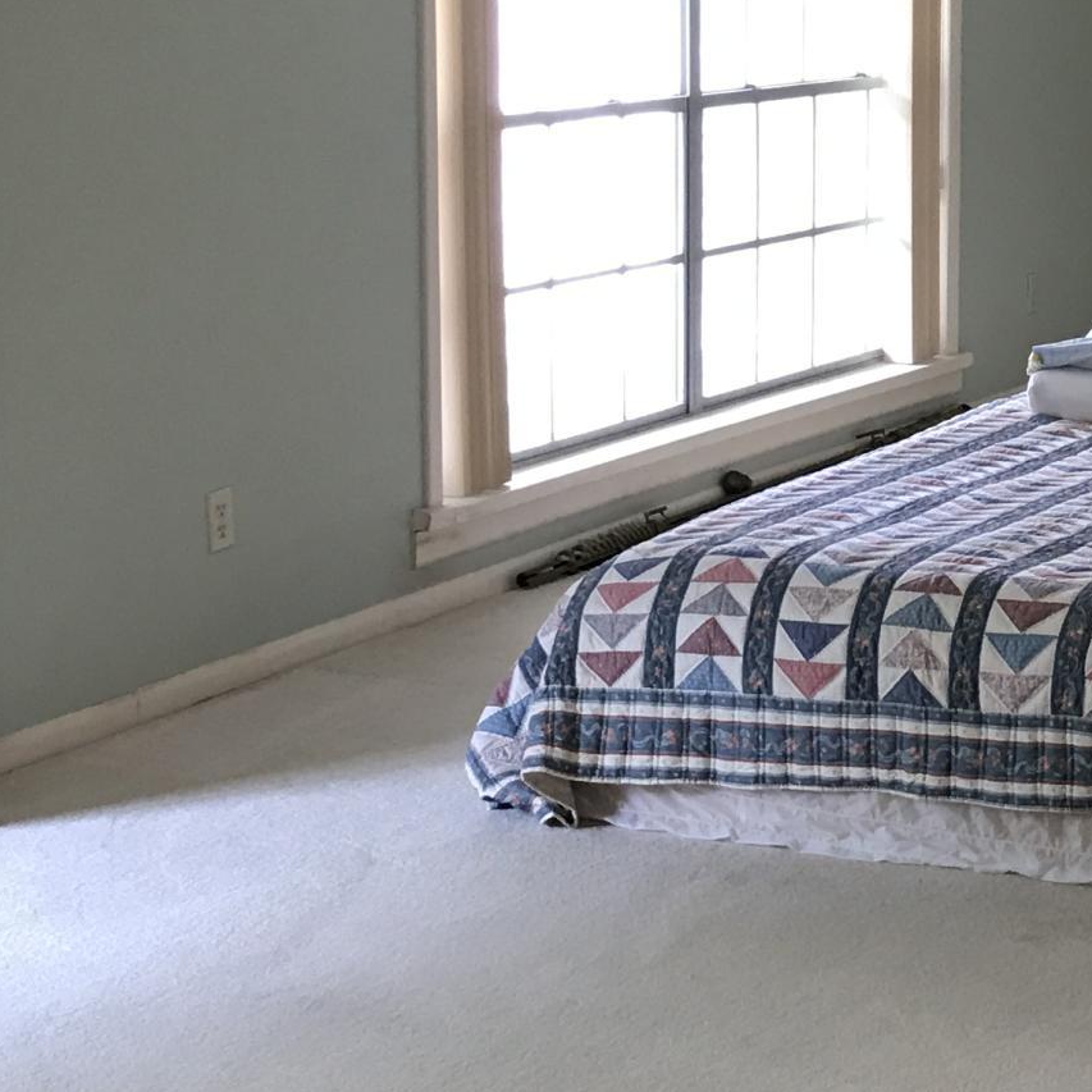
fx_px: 3105
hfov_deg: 19.1
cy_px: 346
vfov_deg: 19.9
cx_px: 1197
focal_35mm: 87
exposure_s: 1/20
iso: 40
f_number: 1.8
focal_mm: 3.99
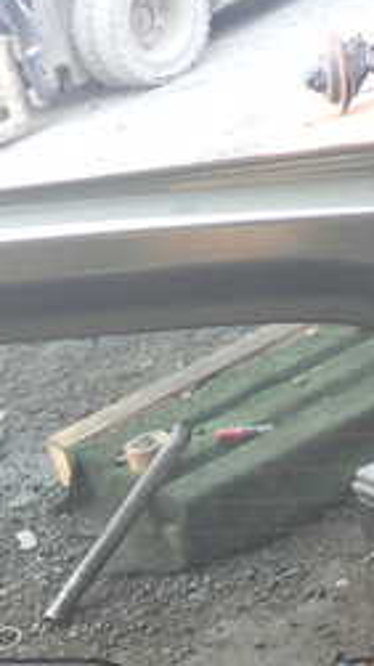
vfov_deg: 26.4
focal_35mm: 78
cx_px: -53
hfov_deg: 15.0
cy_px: 584
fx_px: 1377
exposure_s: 1/40
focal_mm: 5.4
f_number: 2.3
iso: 200
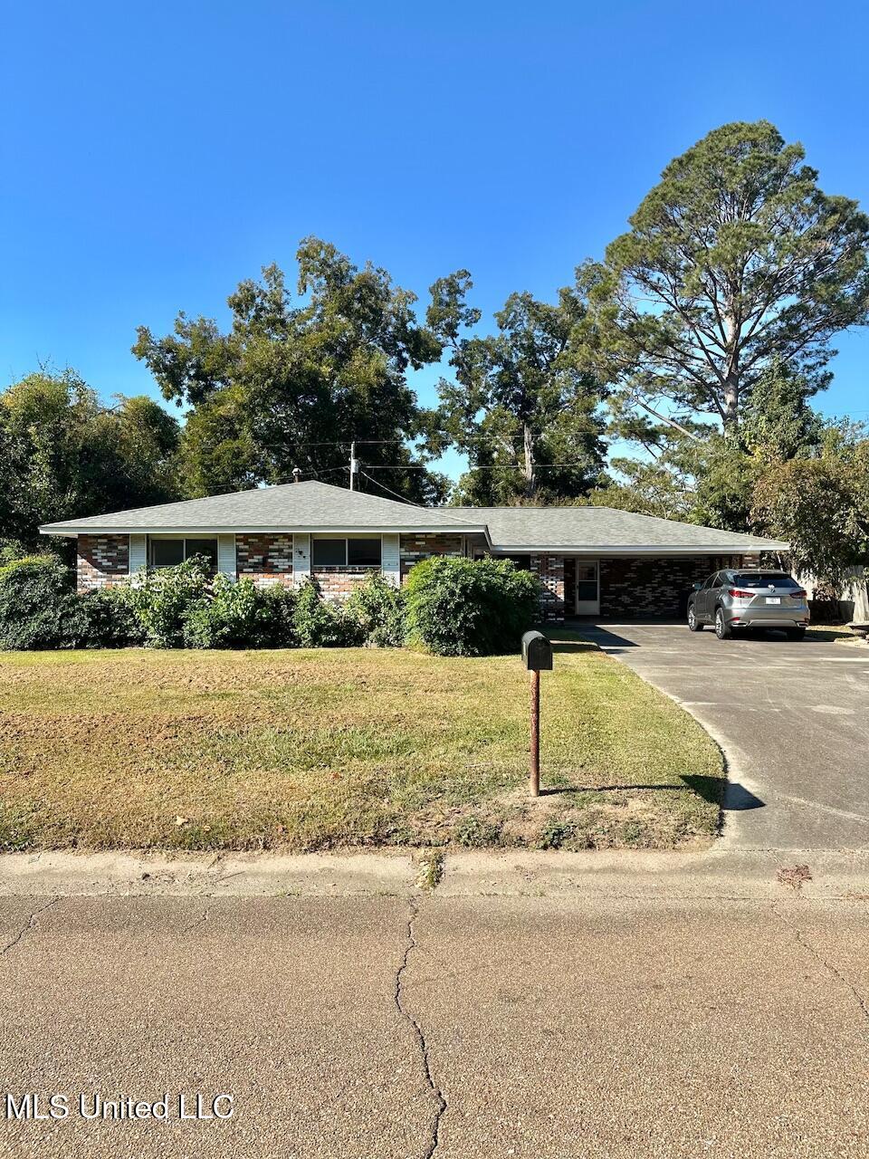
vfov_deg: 71.6
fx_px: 803
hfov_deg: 56.8
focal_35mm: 24
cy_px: 580
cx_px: 434
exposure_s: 1/2882
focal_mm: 6.86
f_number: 1.78
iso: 80
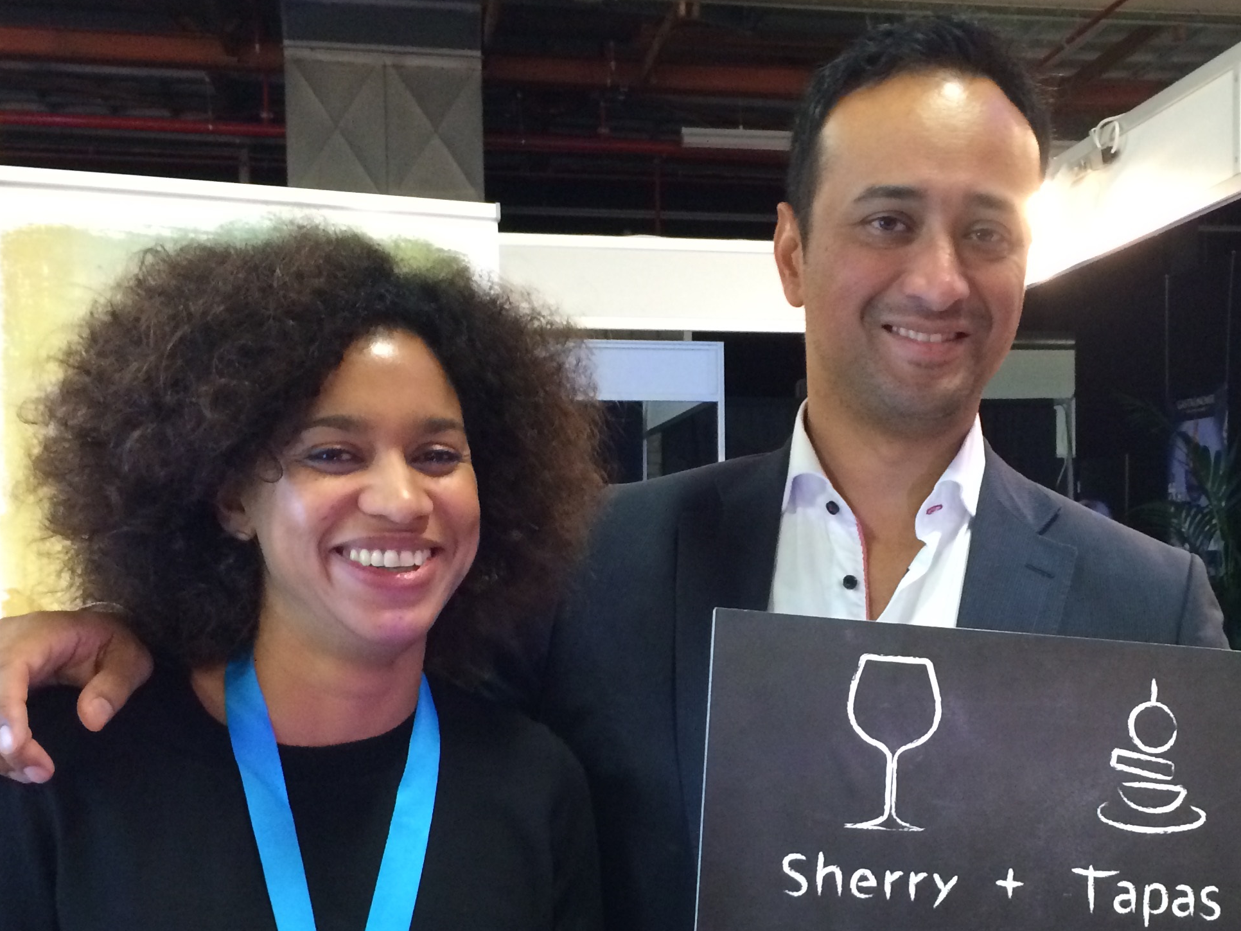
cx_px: 798
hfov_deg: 38.6
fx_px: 1757
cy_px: 634
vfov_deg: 29.4
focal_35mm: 49
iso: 320
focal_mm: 4.15
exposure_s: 1/17
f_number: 2.2
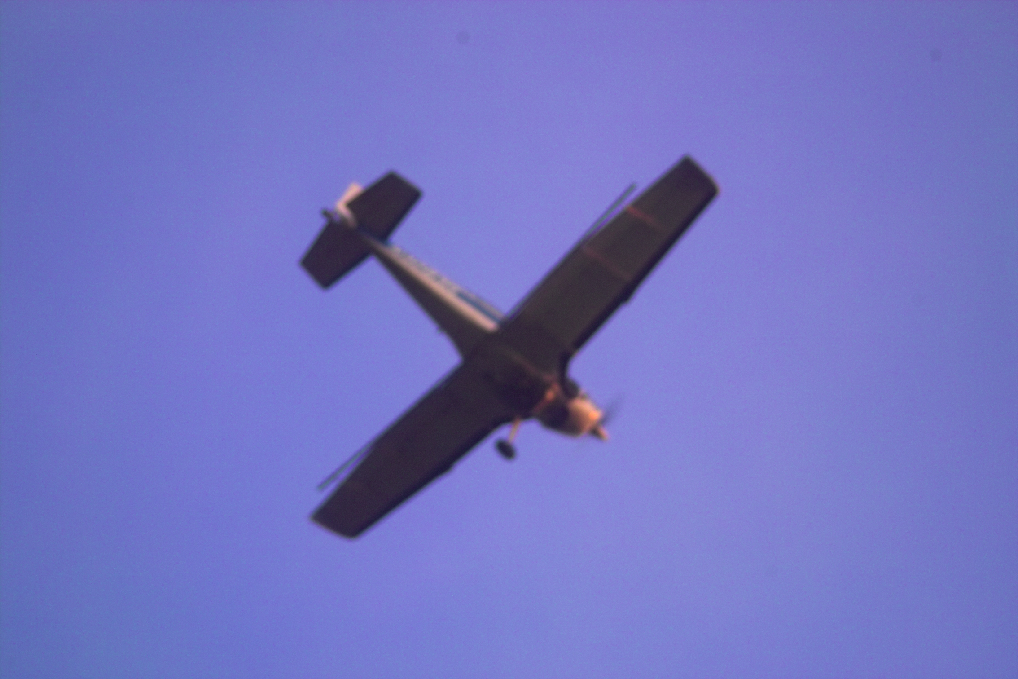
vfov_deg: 7.7
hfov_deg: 11.5
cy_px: 340
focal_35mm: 179
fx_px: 5061
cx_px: 509
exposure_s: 1/90
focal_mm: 105
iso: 100
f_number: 2.8
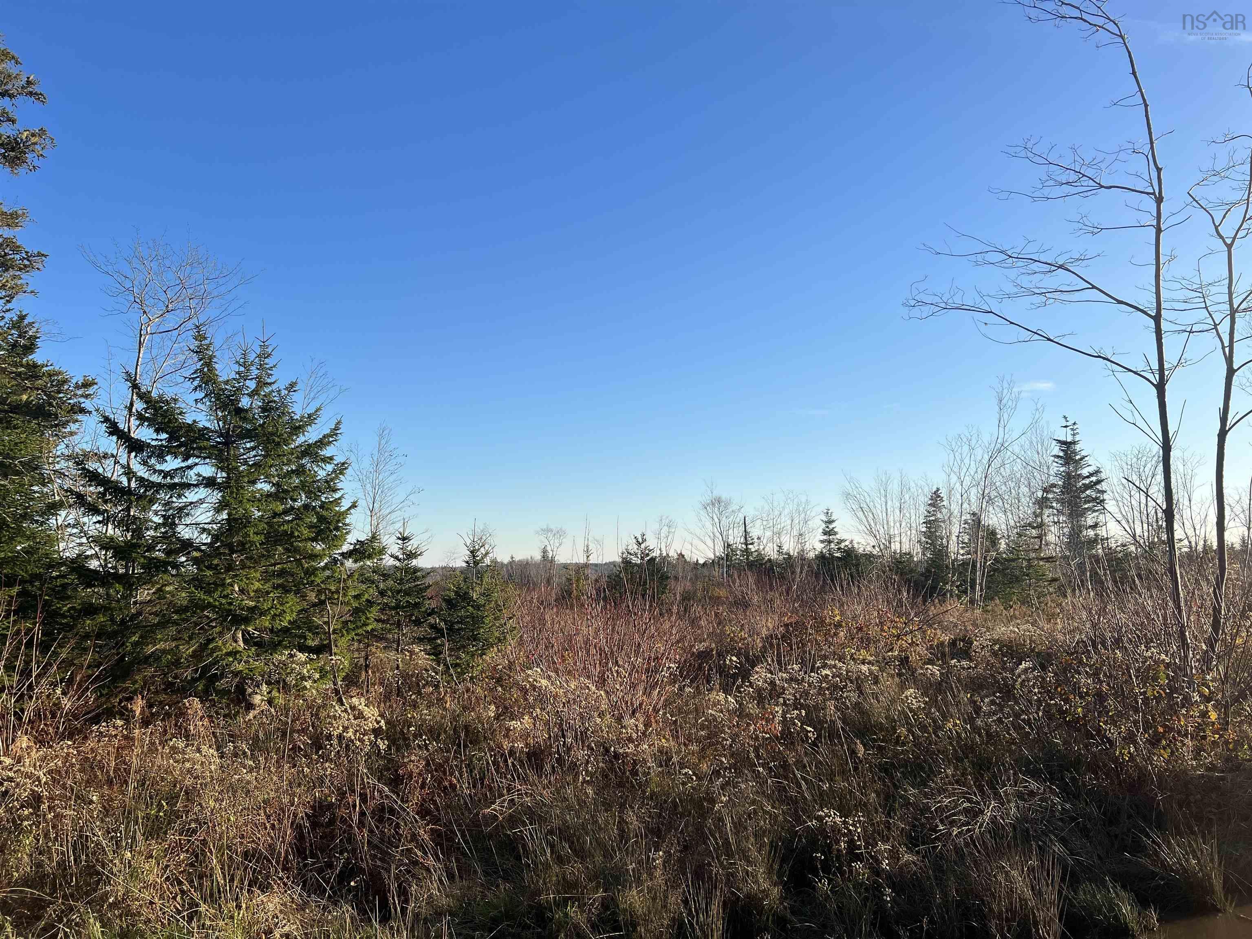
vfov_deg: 53.1
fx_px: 940
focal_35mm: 26
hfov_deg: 67.3
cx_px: 626
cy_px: 470
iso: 50
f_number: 1.5
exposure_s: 1/3165
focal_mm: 5.7
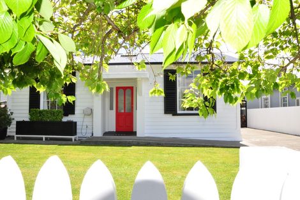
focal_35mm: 27
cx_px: 150
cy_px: 100
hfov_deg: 67.4
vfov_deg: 47.9
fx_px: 225
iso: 1600
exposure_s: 1/200
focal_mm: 18
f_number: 22
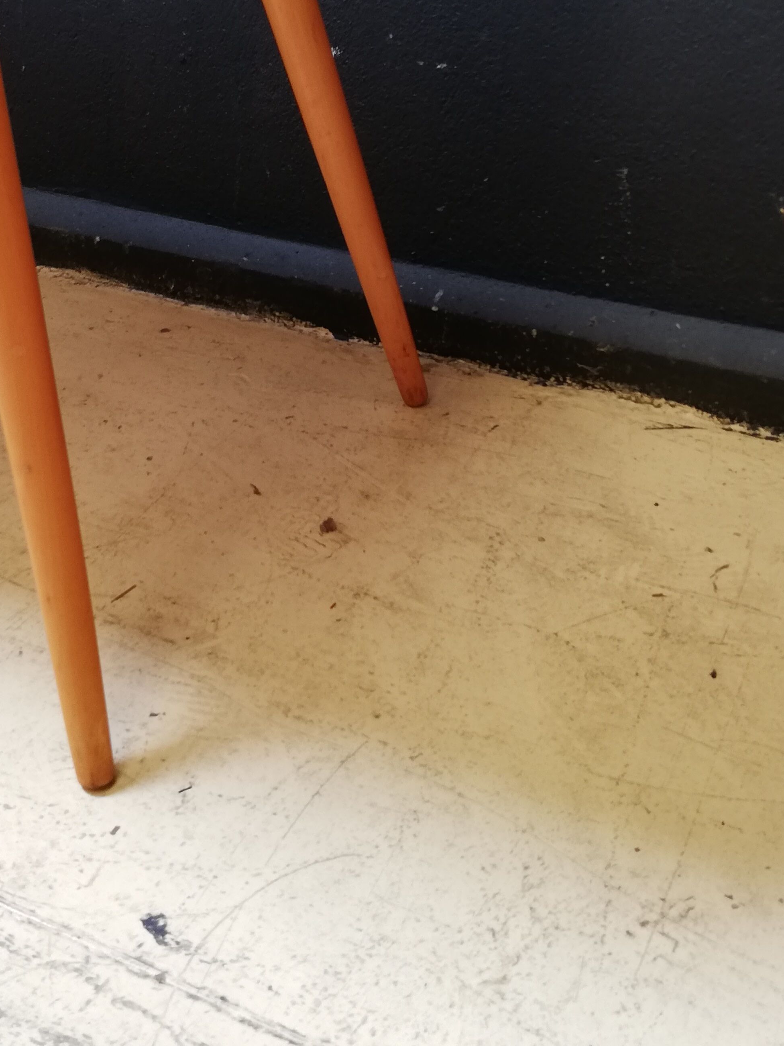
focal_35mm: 46
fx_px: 1389
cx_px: 222
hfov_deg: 31.1
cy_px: 313
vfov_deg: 40.5
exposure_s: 1/50
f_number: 2.2
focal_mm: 3.81
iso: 100
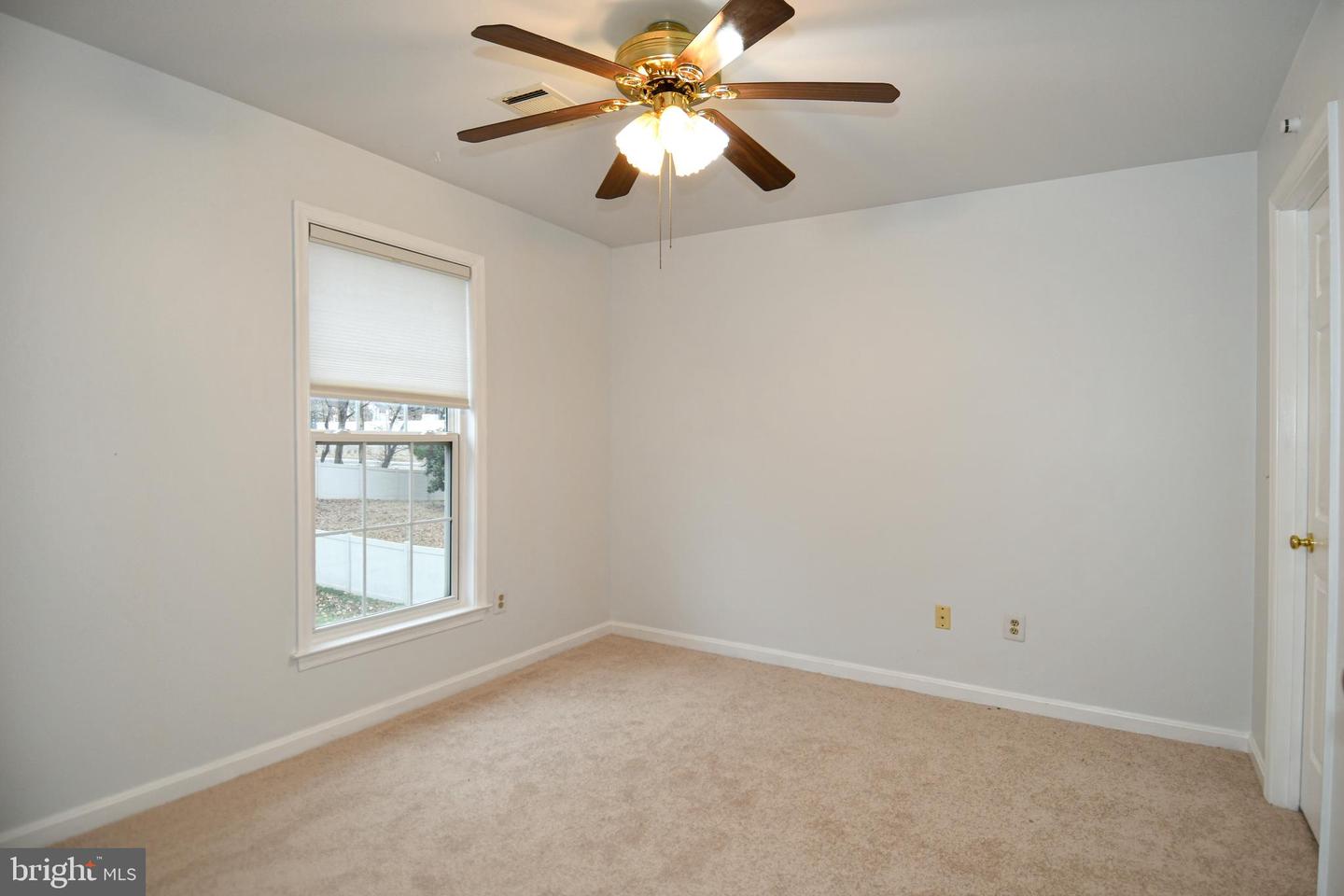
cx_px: 672
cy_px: 448
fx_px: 672
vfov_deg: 67.4
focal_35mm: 18
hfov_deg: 90.0
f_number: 4
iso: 200
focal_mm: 12
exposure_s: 1/60
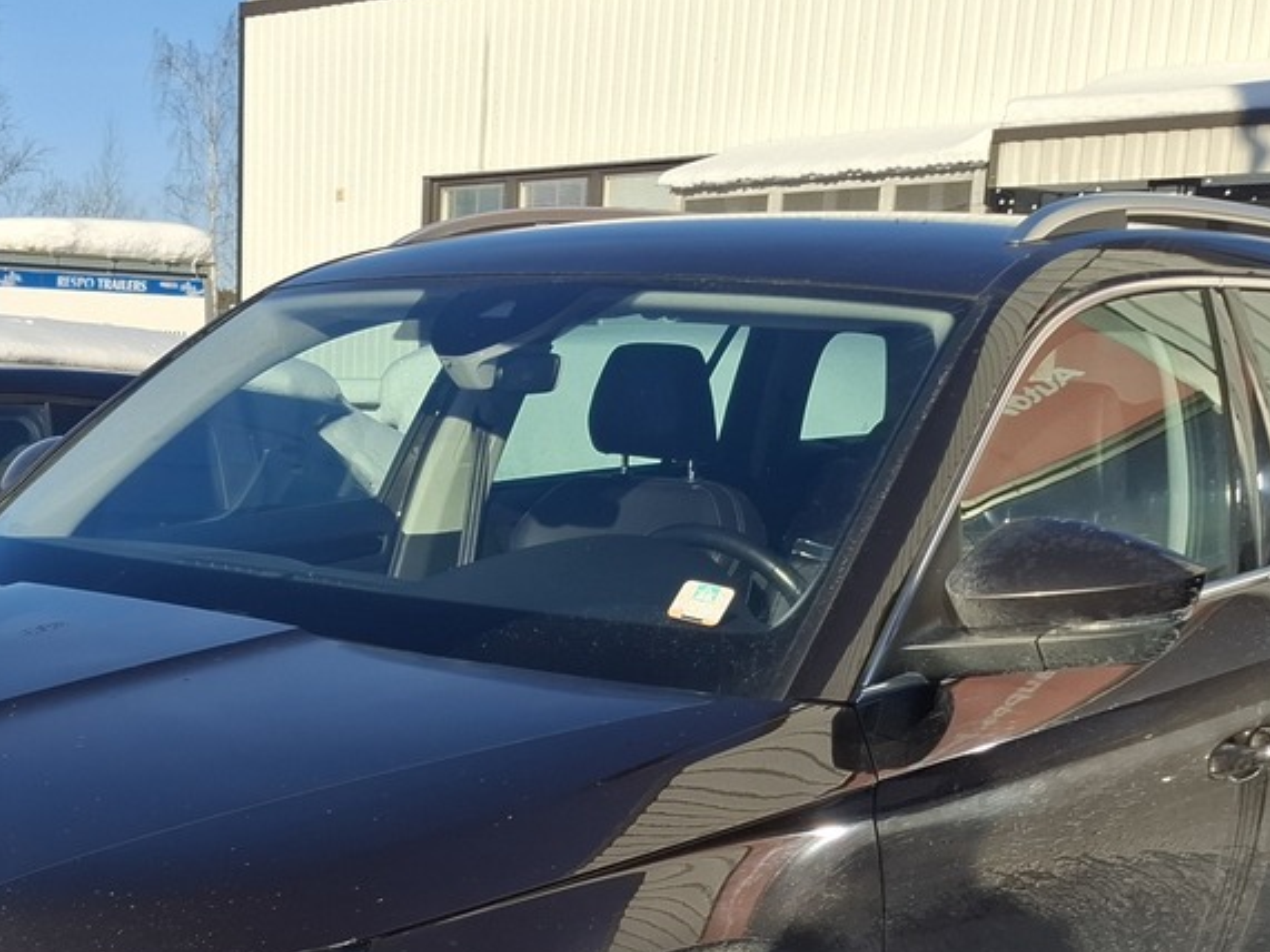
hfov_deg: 32.4
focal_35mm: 58
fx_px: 2127
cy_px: 1045
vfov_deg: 23.7
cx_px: 267
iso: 50
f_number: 1.8
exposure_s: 1/1976
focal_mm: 5.54
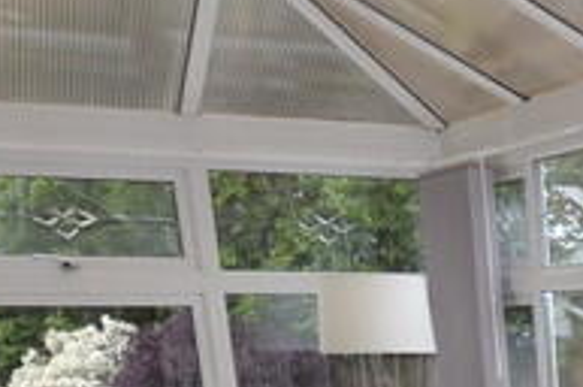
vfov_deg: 12.7
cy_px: 880
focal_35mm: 88
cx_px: 831
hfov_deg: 20.5
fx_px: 1417
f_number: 5.6
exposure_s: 1/200
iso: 400
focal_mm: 11
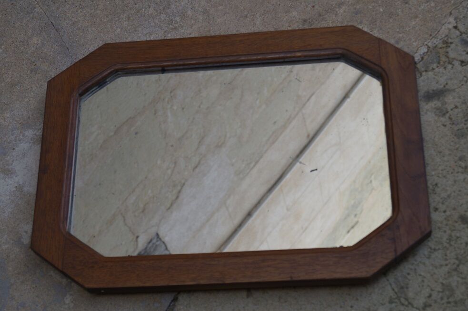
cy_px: 156
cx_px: 234
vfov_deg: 18.1
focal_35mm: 75
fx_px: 974
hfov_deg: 27.0
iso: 100
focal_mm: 50
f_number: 6.3
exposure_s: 1/100
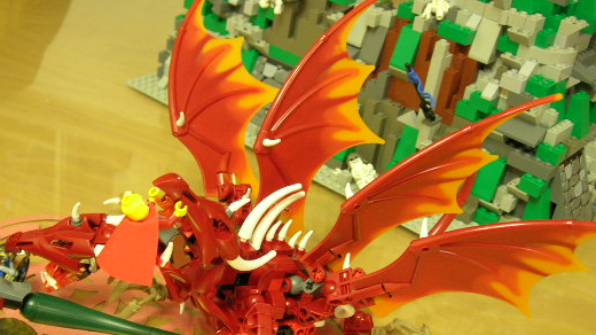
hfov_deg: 37.8
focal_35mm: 55
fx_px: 869
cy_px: 248
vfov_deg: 21.6
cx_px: 259
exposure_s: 1/3.7
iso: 115
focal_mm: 8.5
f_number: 2.9
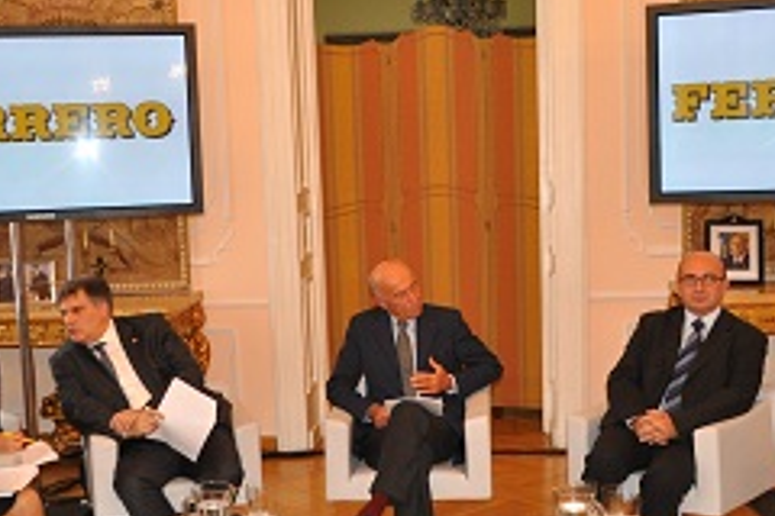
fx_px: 969
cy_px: 347
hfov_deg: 43.6
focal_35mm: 45
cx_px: 423
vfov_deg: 29.6
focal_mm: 18
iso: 800
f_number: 3.5
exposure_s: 1/60
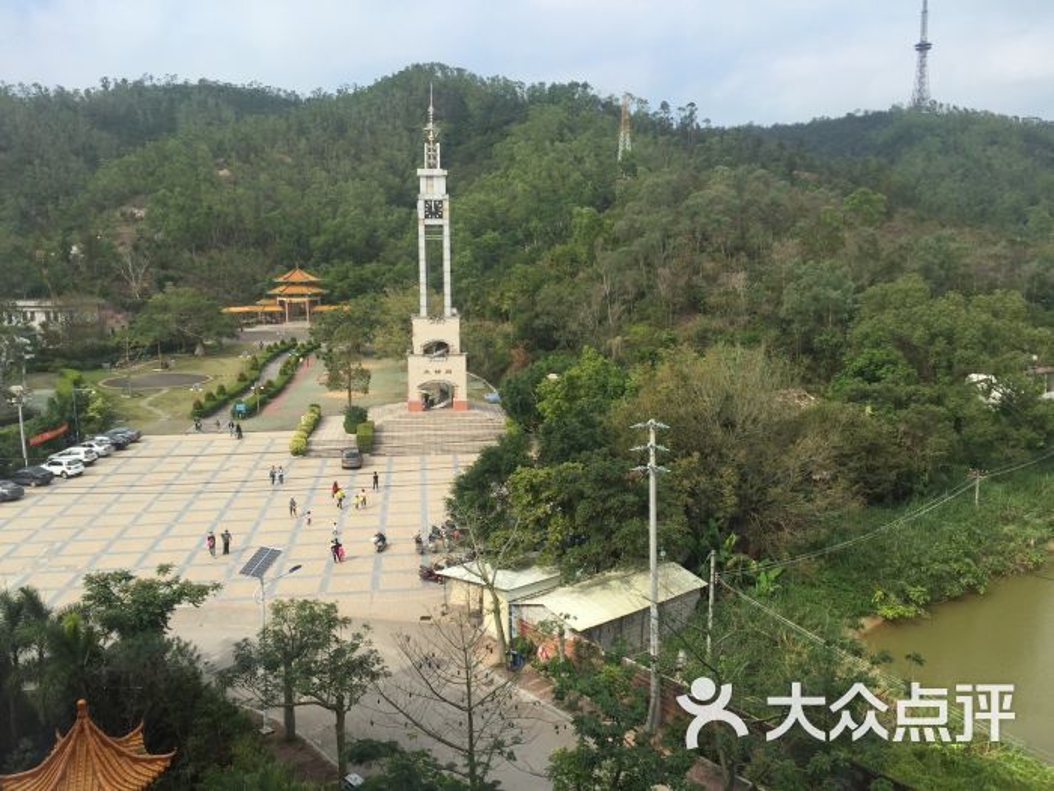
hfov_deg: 61.7
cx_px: 527
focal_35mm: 29
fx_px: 883
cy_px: 396
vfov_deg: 48.2
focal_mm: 4.15
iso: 32
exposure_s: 1/1582
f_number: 2.2
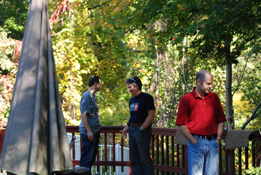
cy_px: 88
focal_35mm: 105
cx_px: 130
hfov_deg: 19.4
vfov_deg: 13.1
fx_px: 762
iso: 800
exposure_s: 1/320
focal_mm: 70
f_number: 4.5
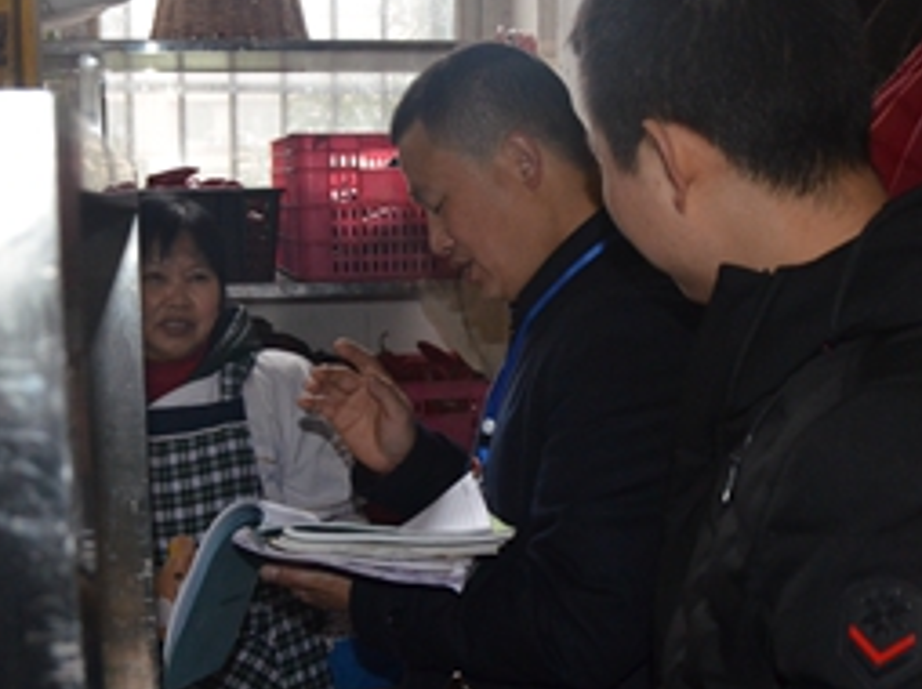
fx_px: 1357
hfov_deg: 37.5
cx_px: 450
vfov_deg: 28.2
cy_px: 491
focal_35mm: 51
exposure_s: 1/60
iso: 1600
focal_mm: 18
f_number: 3.5
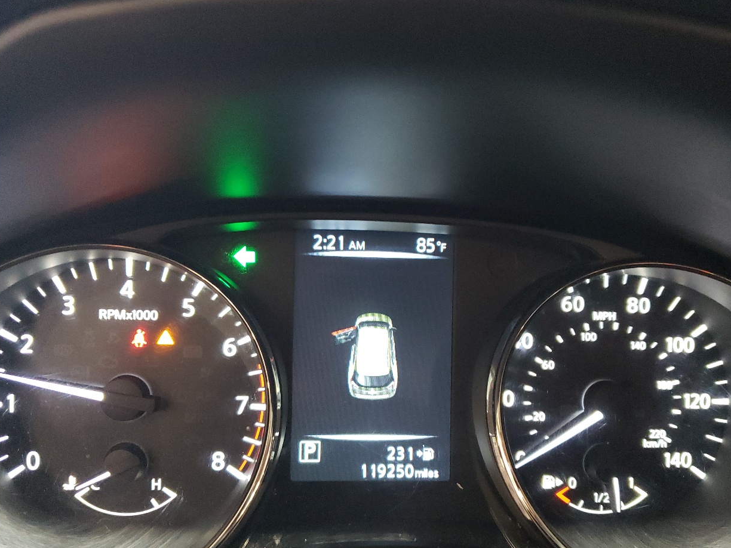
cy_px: 338
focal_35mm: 34
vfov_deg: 41.5
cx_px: 374
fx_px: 718
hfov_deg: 54.0
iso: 436
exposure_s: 1/30
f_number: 1.5
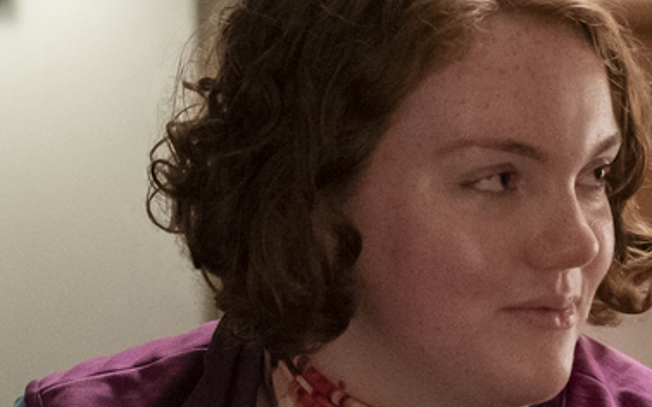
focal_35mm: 303
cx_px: 643
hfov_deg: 6.9
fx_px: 5382
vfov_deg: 4.3
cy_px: 707
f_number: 3.5
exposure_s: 1/125
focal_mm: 71
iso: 16000
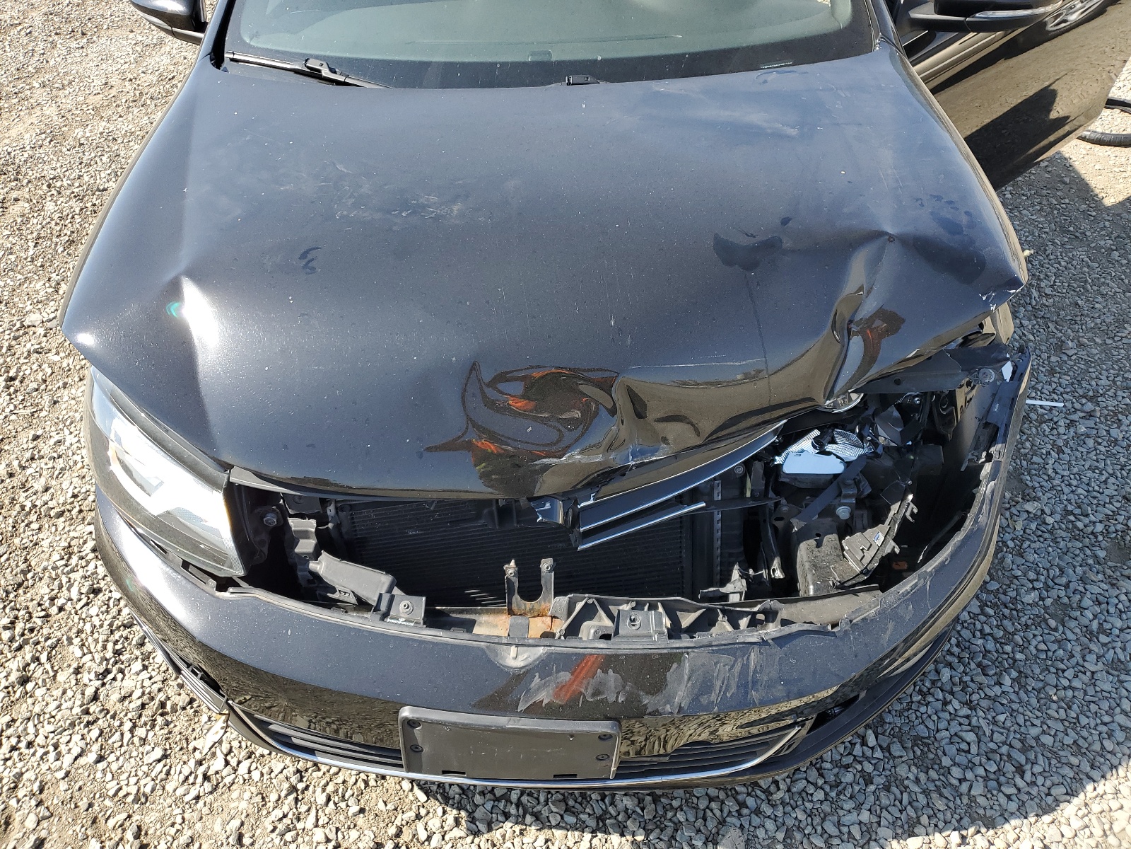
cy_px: 424
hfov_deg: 67.3
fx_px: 849
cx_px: 566
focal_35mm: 26
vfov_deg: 53.1
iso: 50
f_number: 1.5
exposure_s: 1/1000
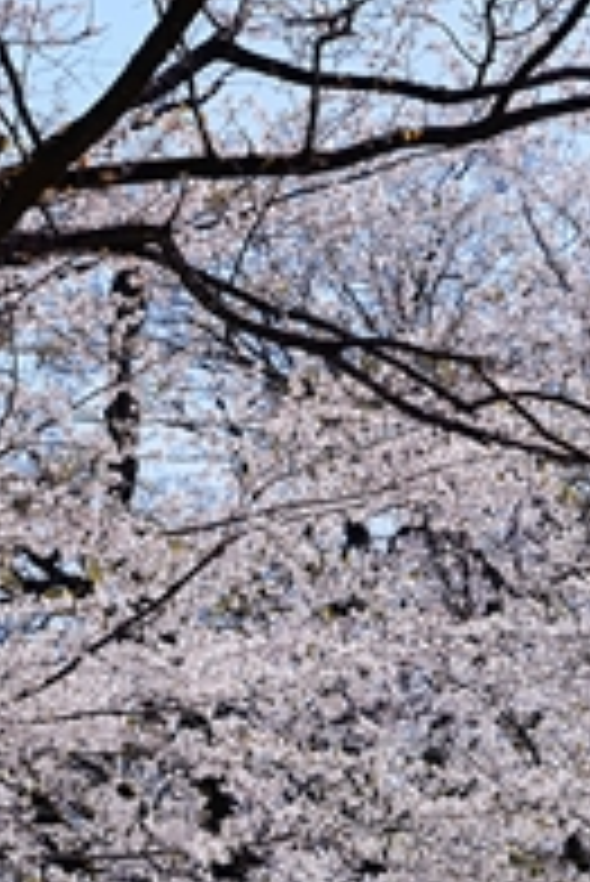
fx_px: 4417
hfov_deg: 7.6
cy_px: 850
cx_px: 385
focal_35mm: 180
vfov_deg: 11.3
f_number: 8
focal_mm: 88
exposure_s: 1/320
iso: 100
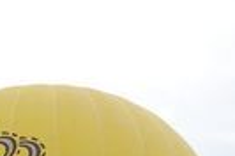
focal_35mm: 318
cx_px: 34
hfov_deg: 6.5
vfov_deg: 4.3
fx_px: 2070
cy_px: 292
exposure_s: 1/125
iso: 250
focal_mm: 55
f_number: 5.6
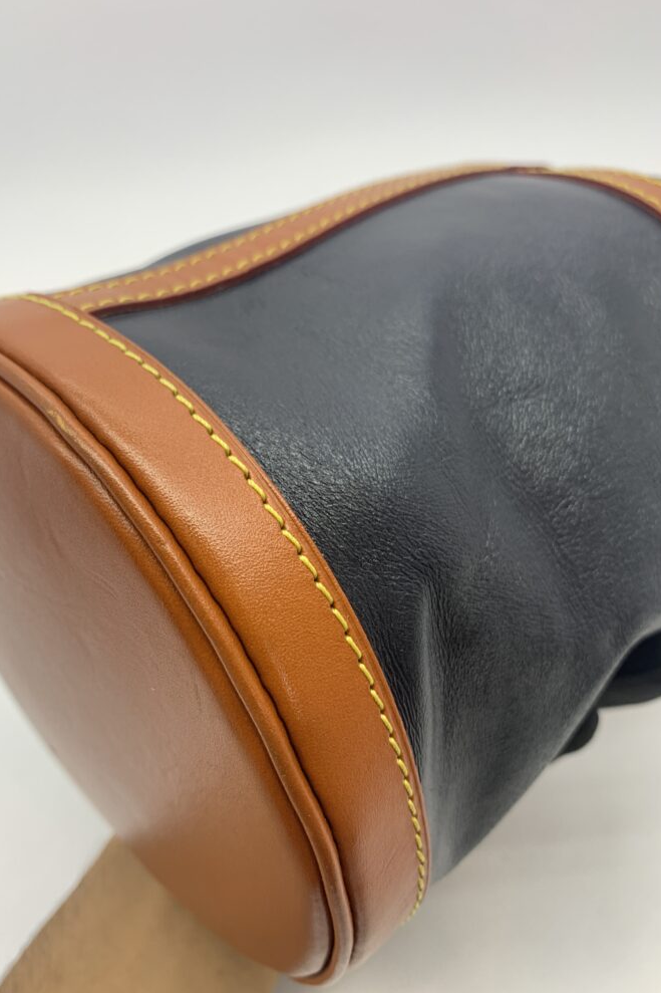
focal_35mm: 28
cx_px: 302
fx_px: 771
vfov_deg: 65.5
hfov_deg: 46.3
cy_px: 496
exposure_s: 1/100
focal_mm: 4.25
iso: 80
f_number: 1.8
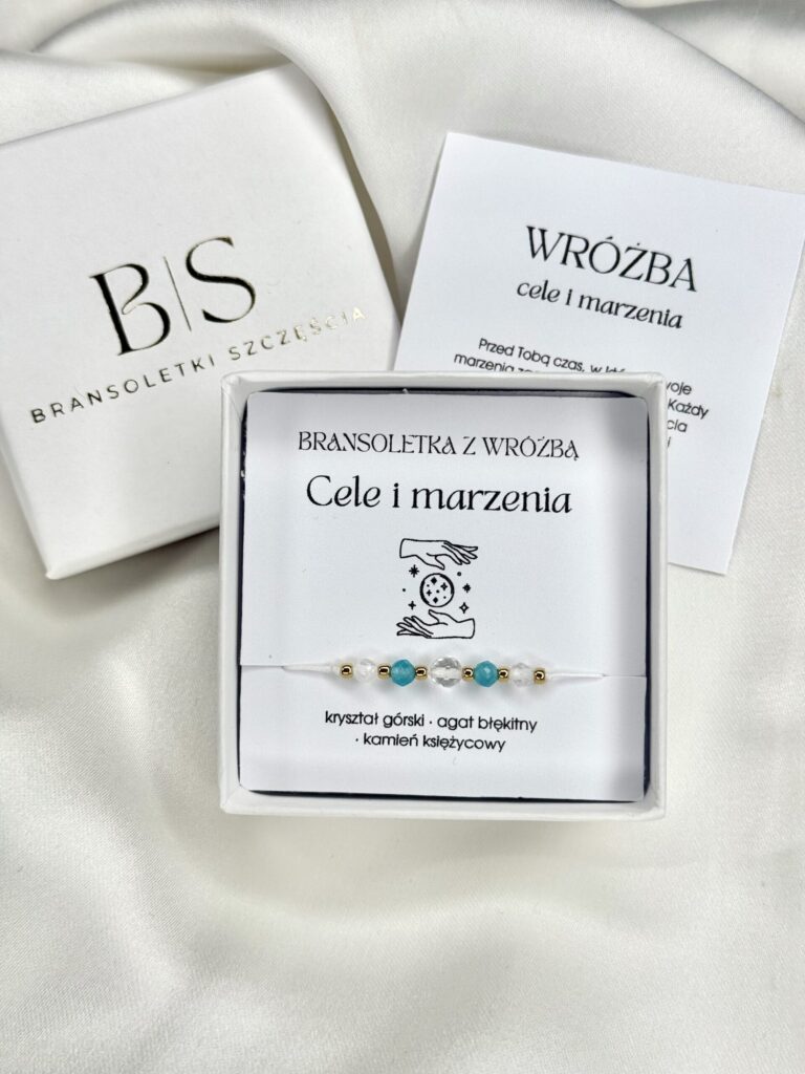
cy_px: 537
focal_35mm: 48
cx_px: 402
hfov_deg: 30.3
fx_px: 1488
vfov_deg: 39.7
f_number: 1.78
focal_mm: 6.76
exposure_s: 1/1429
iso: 64
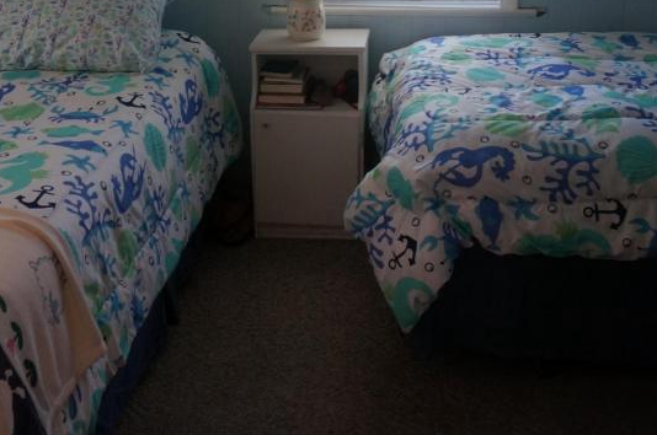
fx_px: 947
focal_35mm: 52
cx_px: 329
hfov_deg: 38.3
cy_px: -26
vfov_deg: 24.4
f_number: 4
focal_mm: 16
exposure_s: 1/160
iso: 500
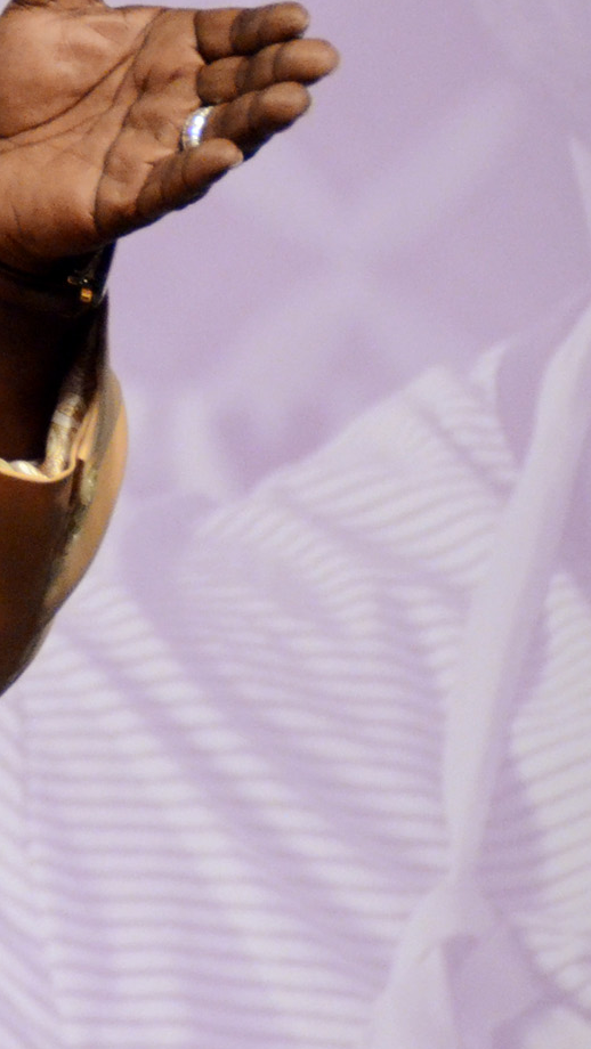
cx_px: -1074
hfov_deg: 2.2
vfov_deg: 4.0
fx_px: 14941
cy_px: 35
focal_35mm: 537
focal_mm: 105
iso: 3200
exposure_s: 1/160
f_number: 5.6
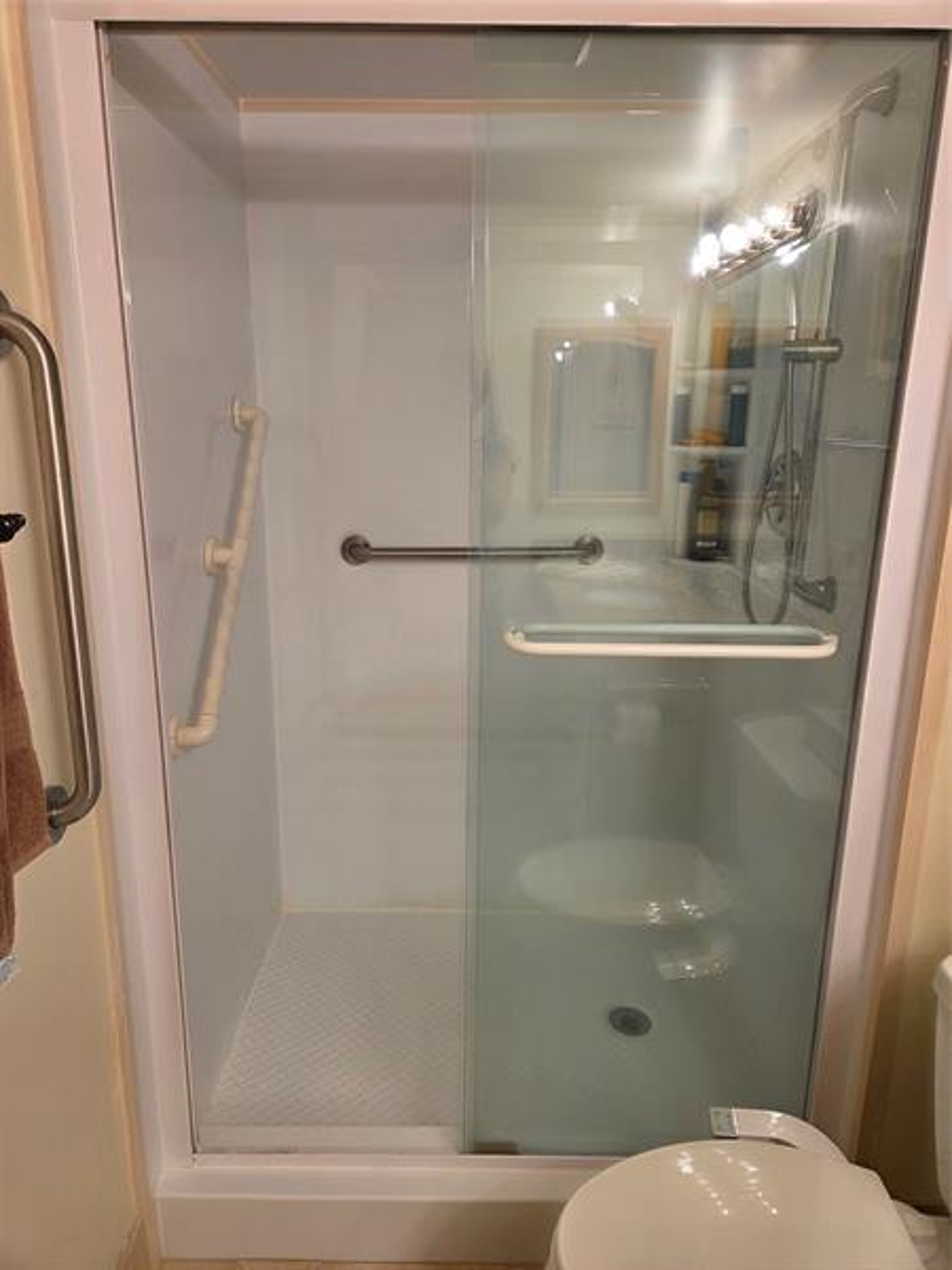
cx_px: 476
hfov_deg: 58.9
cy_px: 635
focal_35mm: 23
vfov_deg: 73.9
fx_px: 843
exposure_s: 1/120
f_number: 1.8
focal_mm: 5.4
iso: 100
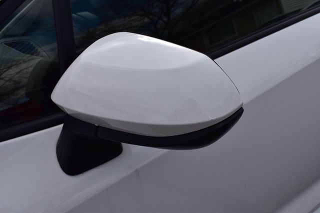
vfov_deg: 29.8
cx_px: 160
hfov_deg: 43.6
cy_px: 106
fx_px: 400
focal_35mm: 45
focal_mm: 30
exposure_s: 1/500
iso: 280
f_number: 11
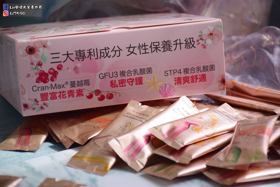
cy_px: 94
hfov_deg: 14.4
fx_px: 1108
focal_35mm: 142
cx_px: 140
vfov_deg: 9.6
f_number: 5.3
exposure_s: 1/320
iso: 400
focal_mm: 95
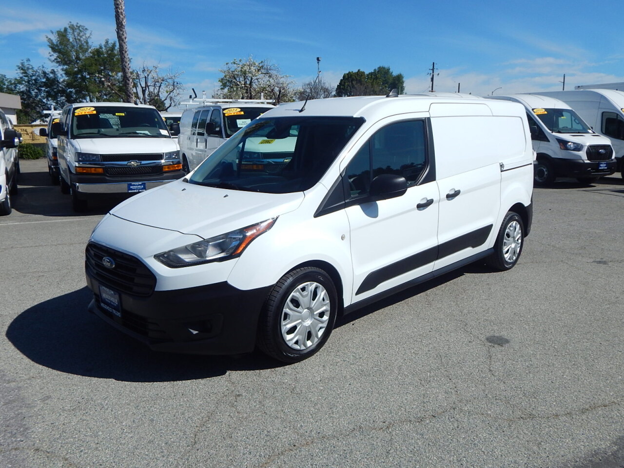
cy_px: 234
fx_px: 505
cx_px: 312
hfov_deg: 63.4
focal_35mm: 28
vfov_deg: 49.7
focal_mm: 5.1
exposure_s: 1/1500
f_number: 6.3
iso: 125
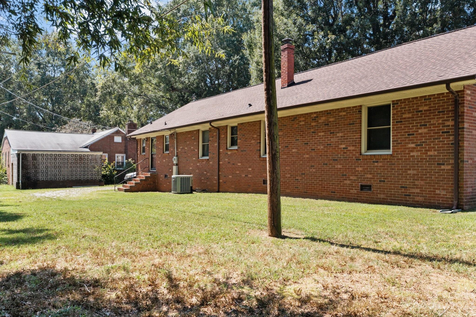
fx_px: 370
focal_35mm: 28
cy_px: 158
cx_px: 238
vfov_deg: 46.4
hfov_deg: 65.5
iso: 100
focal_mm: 10.26
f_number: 5.6
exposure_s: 1/320
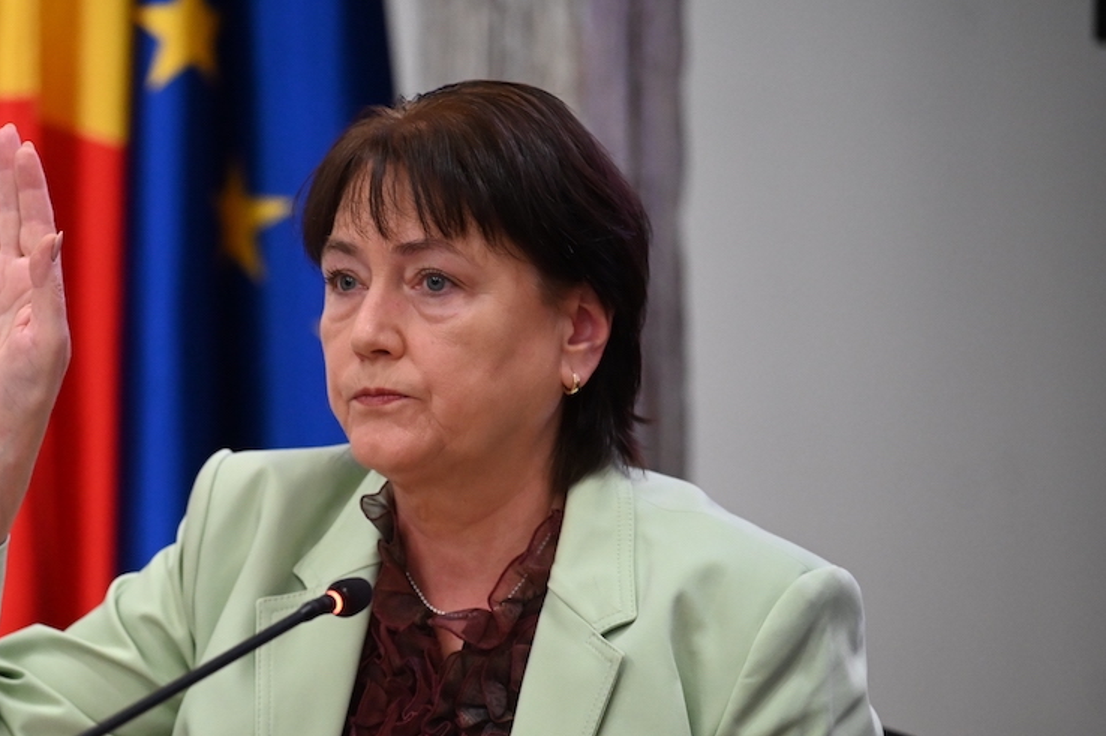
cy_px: 547
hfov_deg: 8.2
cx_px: 235
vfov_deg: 5.4
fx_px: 7737
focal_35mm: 252
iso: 5000
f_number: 2.8
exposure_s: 1/320
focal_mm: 155
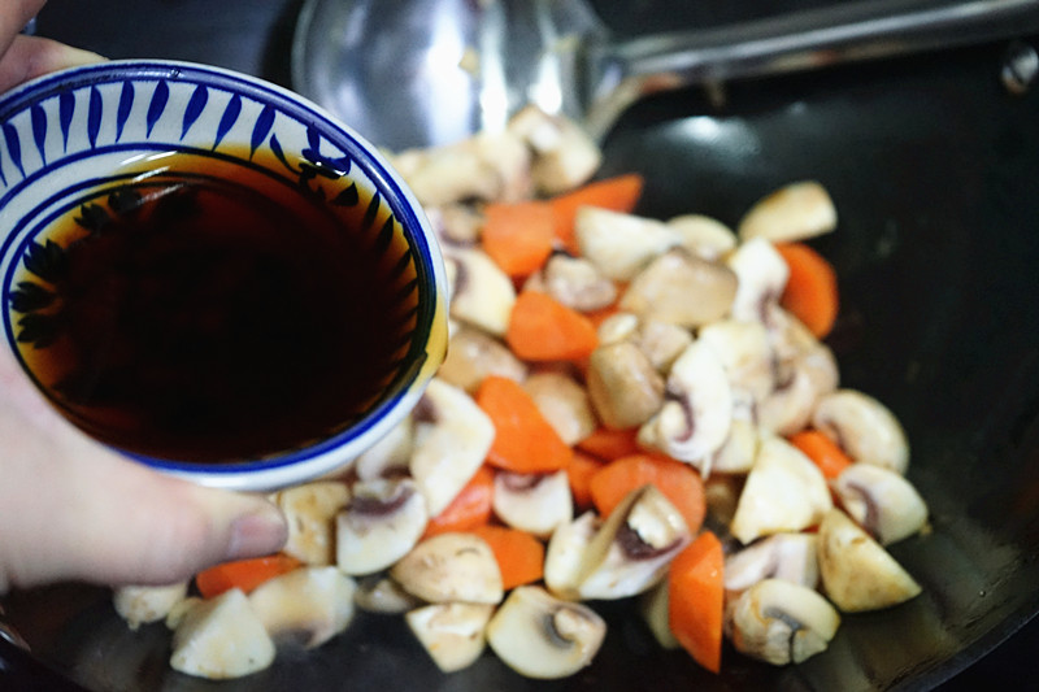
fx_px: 1702
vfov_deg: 23.0
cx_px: 520
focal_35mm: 59
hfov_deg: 33.9
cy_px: 346
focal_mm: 59
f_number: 5
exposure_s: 1/40
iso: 6400
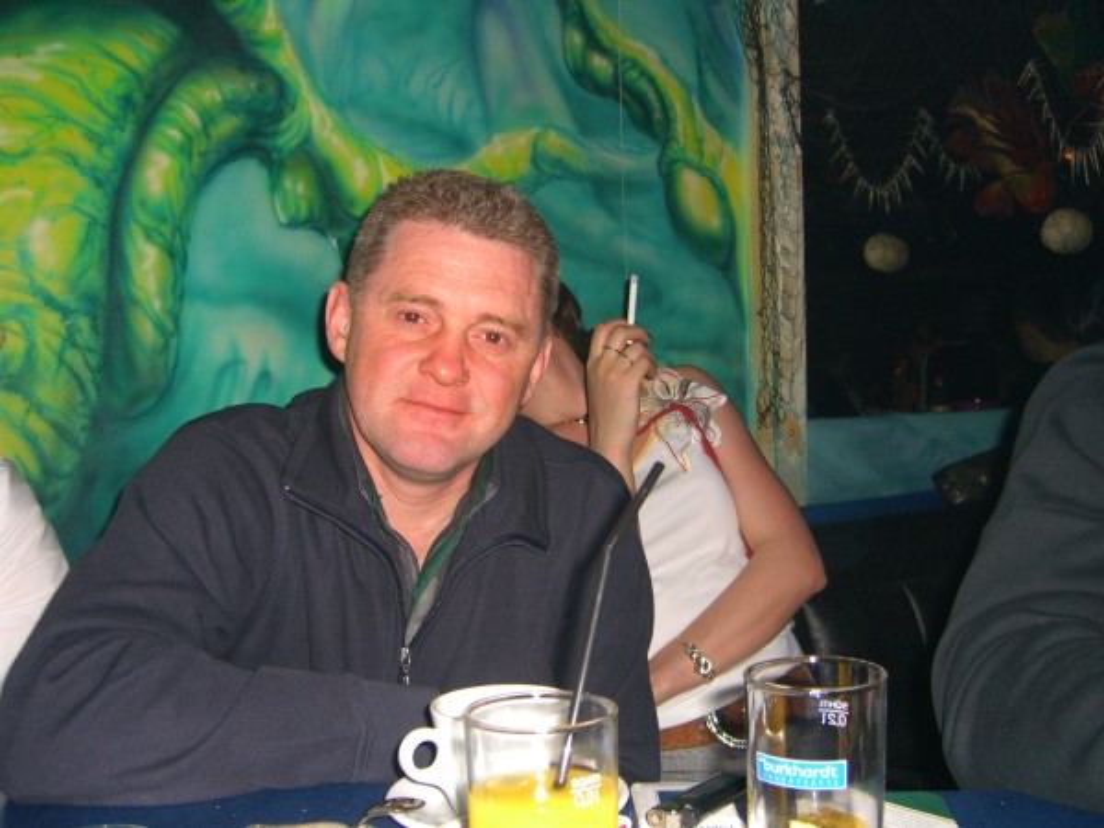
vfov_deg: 37.7
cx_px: 552
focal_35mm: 38
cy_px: 414
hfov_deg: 49.0
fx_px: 1212
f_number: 2.8
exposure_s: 1/60
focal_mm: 7.9
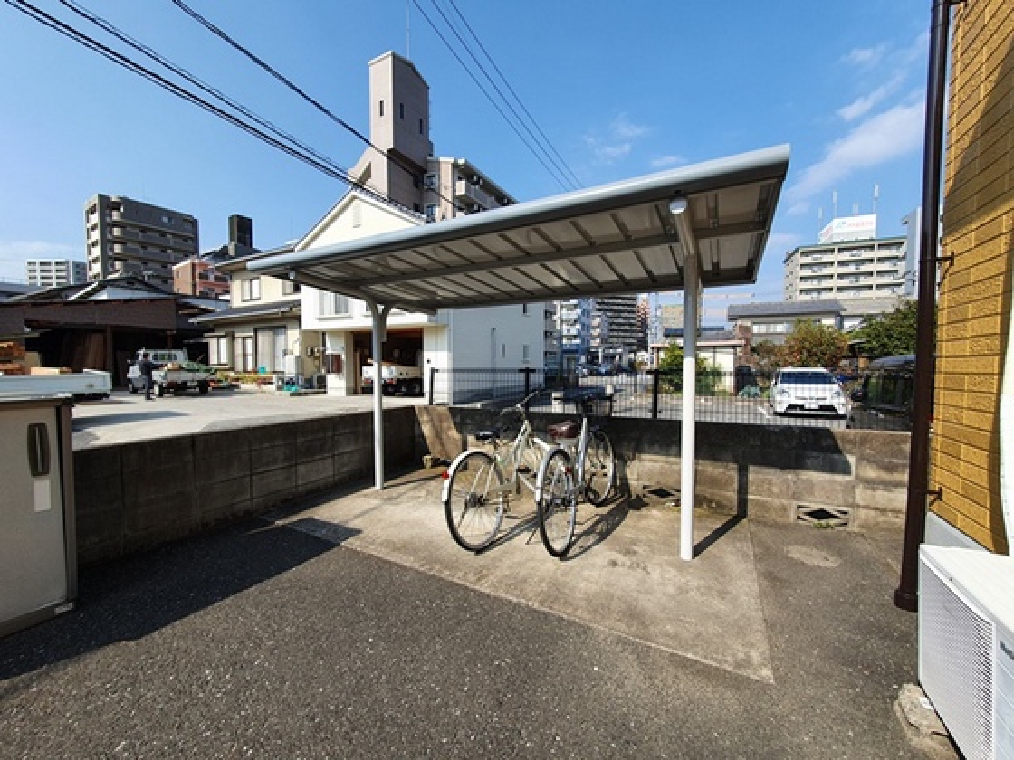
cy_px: 380
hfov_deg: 106.2
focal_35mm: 13
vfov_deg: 89.9
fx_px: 381
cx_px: 507
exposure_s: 1/812
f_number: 2.2
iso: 50
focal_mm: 1.8
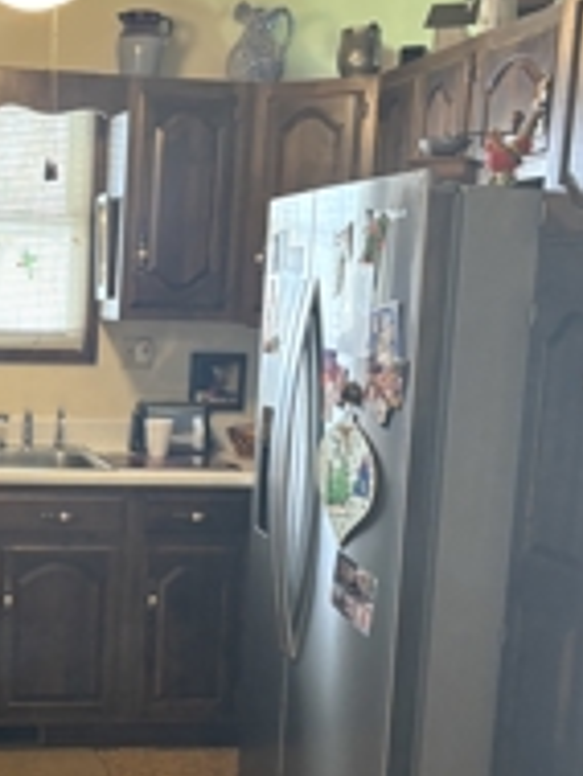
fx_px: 1234
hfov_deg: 25.4
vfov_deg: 34.8
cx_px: 8
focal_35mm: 55
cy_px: 464
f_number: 1.6
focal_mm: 5.96
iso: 250
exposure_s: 1/60
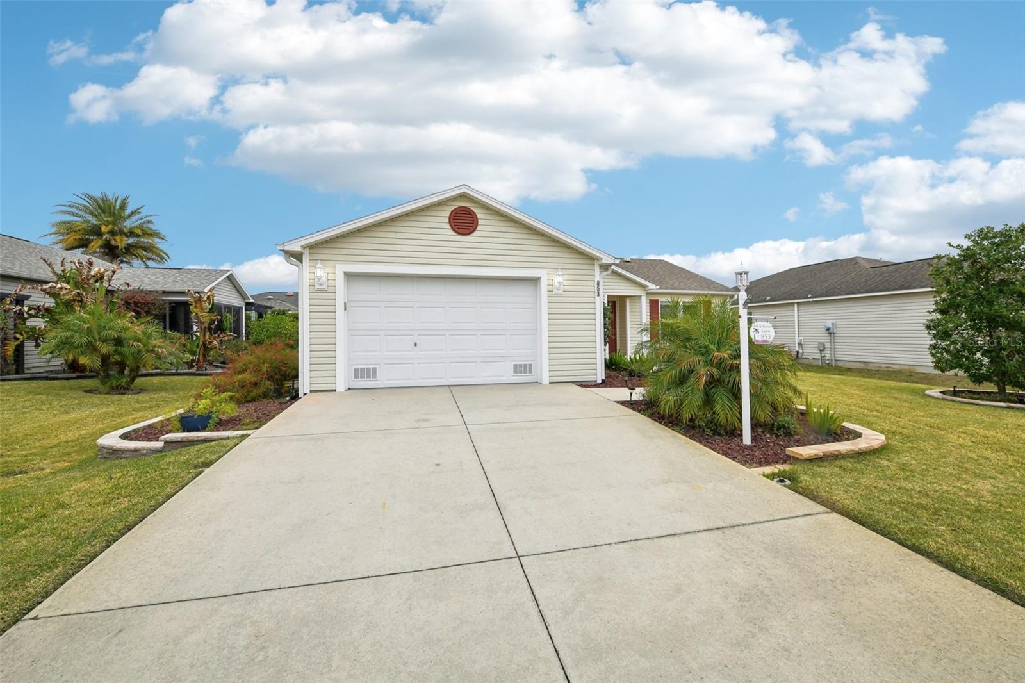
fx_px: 399
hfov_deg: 104.3
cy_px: 342
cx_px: 512
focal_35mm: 14
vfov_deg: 81.2
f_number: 8
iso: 400
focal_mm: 14
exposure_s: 1/200
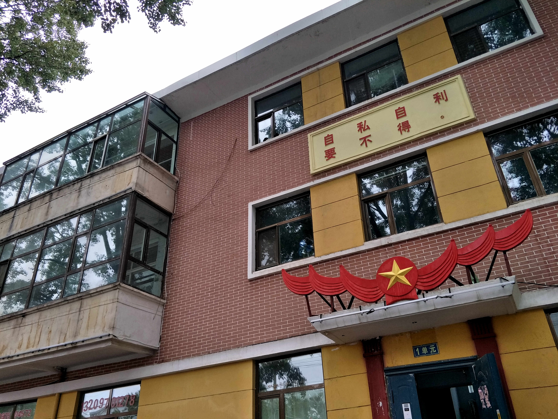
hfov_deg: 76.4
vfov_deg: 61.1
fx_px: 355
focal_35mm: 22
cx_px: 279
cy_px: 210
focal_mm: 3.79
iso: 123
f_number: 1.7
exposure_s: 1/50
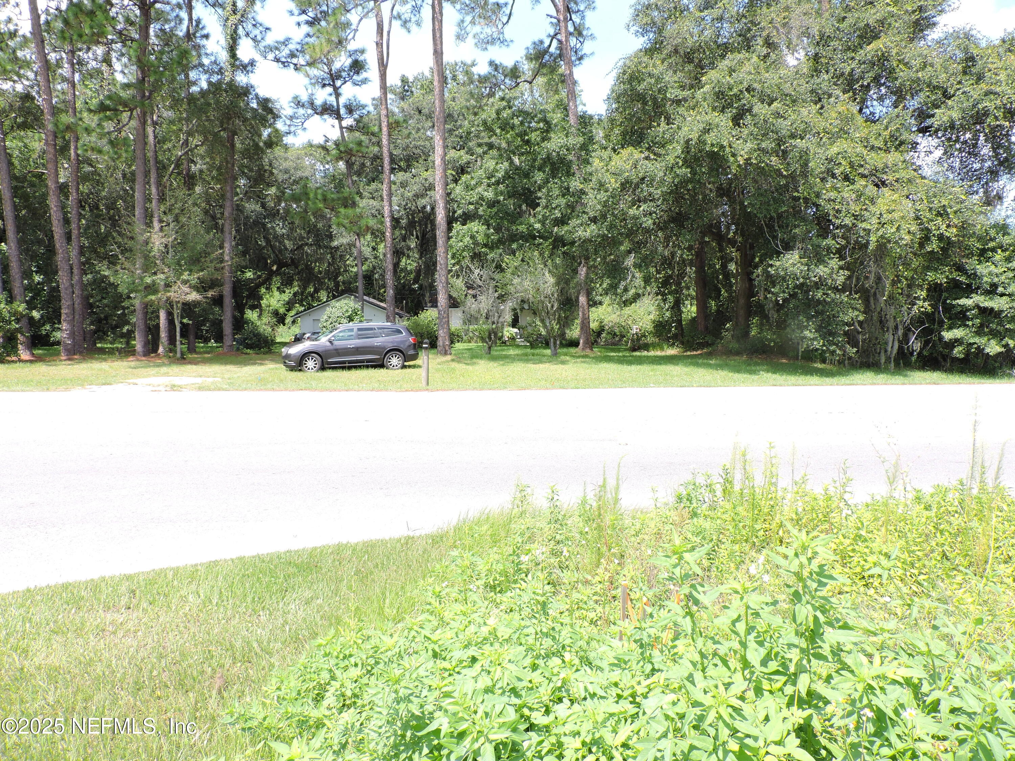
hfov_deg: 71.6
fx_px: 704
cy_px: 380
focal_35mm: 24
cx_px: 508
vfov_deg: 56.8
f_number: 4.2
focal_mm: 4.3
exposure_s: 1/200
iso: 100
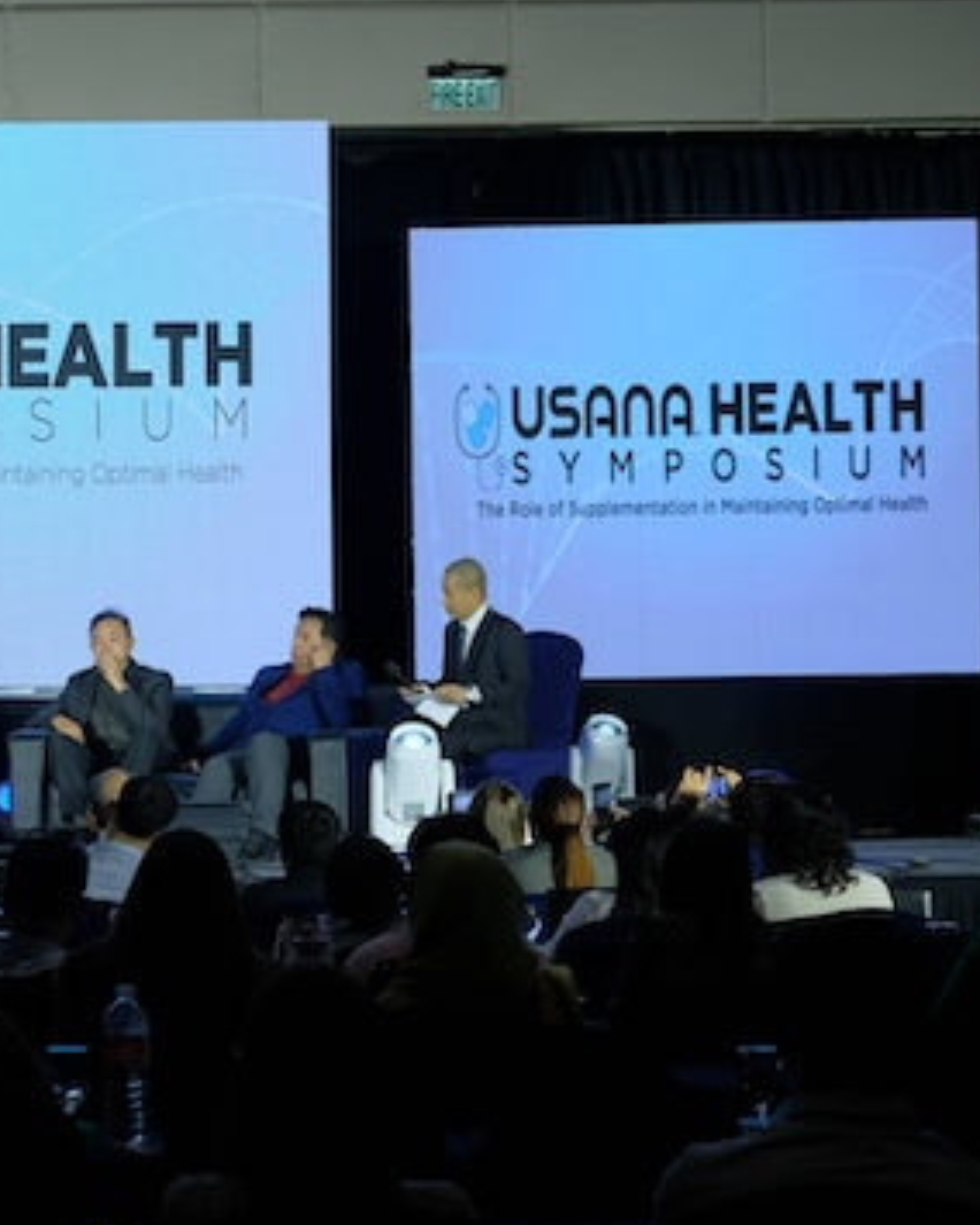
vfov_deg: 14.1
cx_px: -79
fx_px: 4967
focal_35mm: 137
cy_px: 547
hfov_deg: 11.1
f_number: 4
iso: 1000
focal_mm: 54.1
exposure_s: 1/320
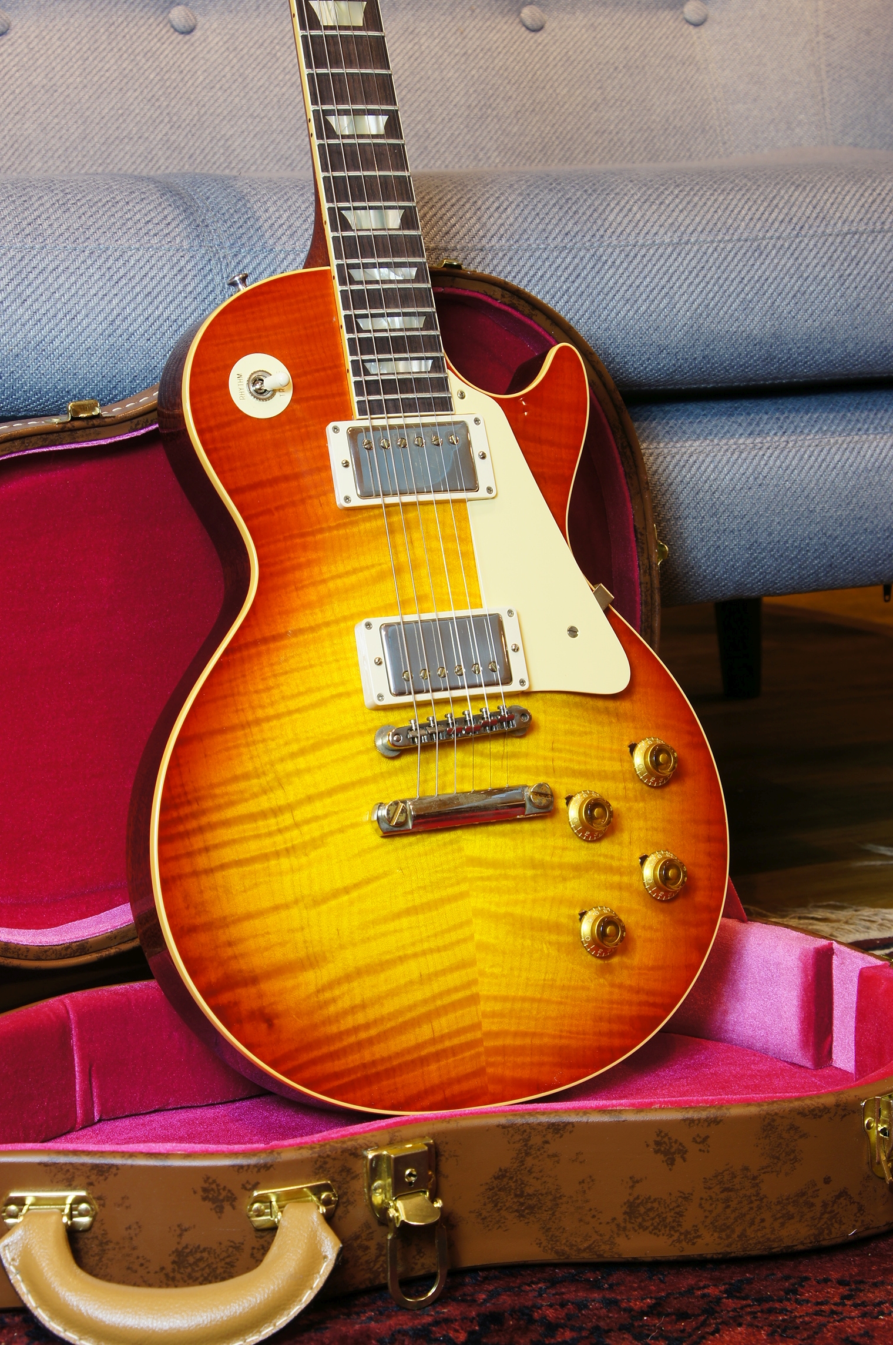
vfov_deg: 27.0
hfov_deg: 18.1
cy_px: 672
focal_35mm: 75
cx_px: 446
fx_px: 2797
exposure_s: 1/2
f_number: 9
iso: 100
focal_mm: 50
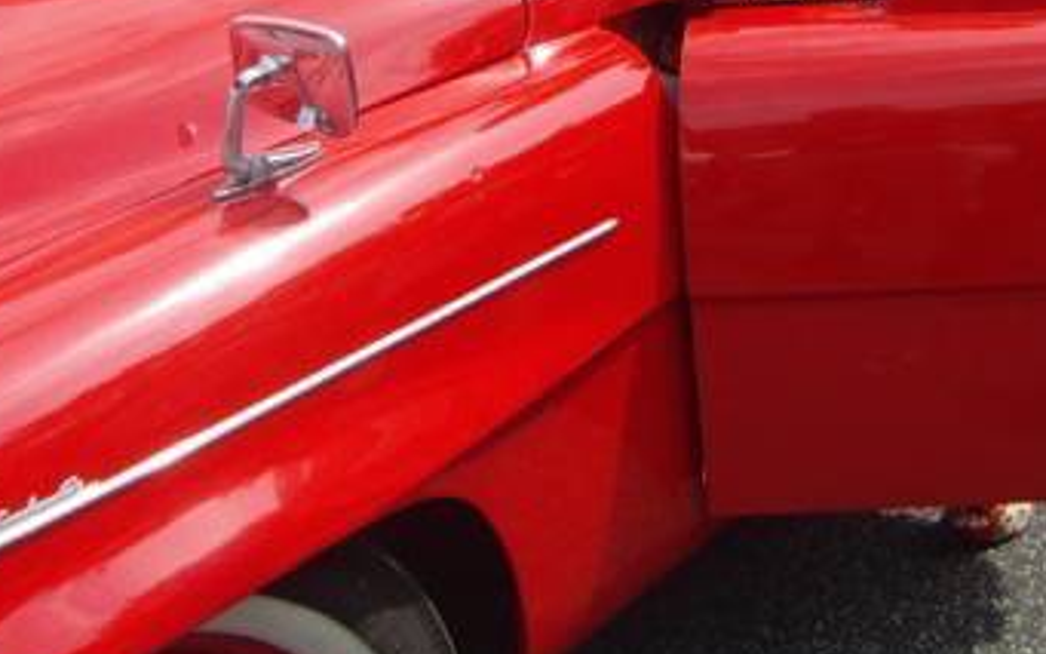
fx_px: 1938
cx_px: 730
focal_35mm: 68
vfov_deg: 18.3
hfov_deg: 29.9
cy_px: -86
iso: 100
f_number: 3.5
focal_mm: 5.2
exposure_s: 1/800
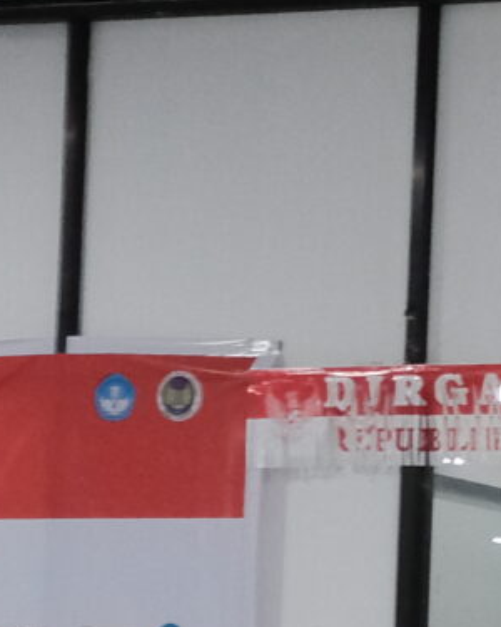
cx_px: 2007
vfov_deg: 10.9
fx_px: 3206
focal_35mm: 173
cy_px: 793
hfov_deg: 6.9
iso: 2500
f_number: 2.8
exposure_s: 1/100
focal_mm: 18
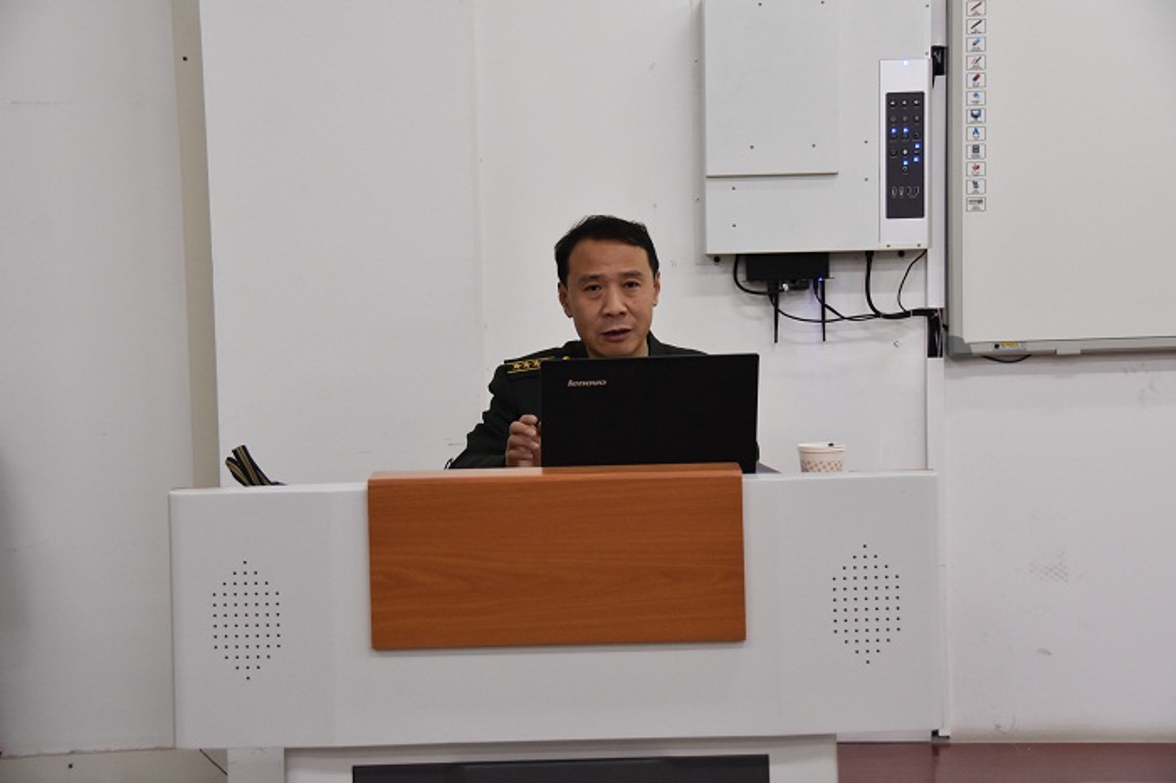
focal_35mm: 69
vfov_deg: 19.7
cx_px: 588
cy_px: 392
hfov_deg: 29.3
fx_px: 2253
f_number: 5
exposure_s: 1/100
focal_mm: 46
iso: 1250
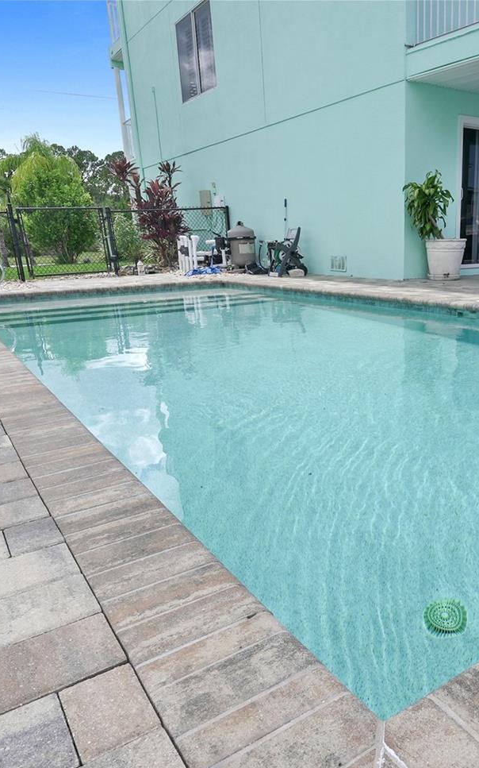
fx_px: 582
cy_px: 423
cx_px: 359
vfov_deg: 66.6
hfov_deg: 43.3
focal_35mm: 28
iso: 160
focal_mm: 16.5
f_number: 16
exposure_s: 1/125
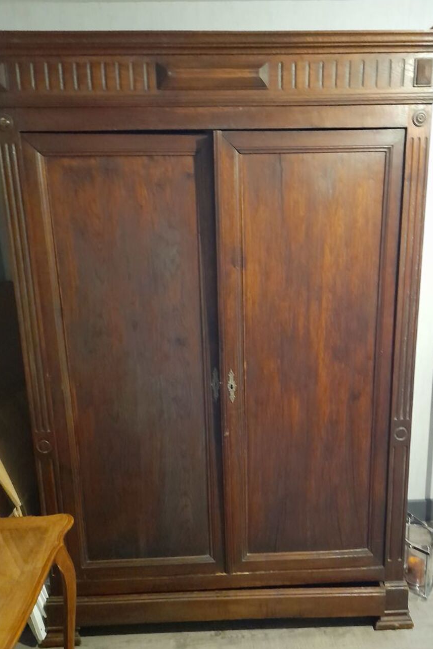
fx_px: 487
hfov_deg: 47.8
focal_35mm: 27
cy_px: 321
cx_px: 243
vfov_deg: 67.4
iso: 1000
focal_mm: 4.6
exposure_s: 1/10
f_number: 2
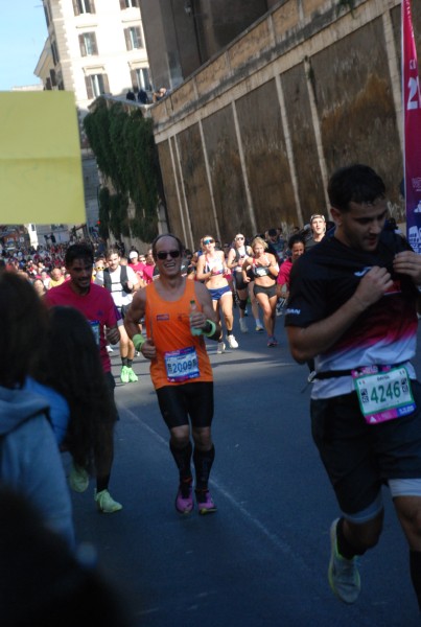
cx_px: 210
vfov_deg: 19.4
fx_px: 1832
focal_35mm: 105
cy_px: 314
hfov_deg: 13.1
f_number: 5.6
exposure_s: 1/1250
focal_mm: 70
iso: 1000
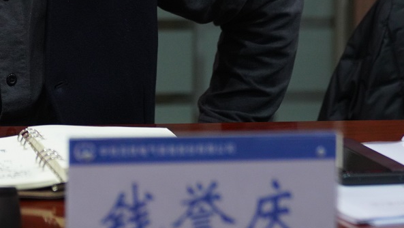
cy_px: -124
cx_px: -27
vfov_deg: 7.8
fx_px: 1629
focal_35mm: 152
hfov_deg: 13.9
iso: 1600
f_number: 2.8
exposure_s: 1/160
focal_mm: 46
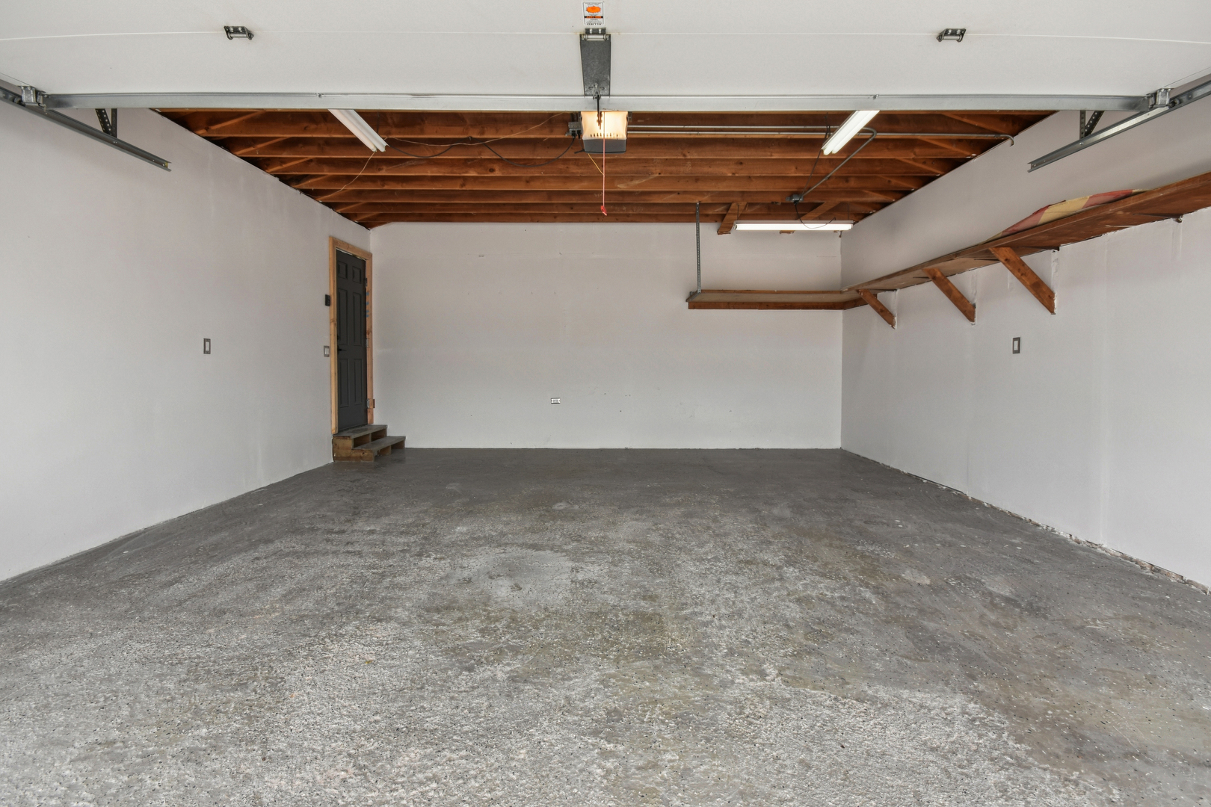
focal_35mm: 15
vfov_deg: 77.3
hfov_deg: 100.4
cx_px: 606
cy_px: 404
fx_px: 505
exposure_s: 1/80
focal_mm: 10
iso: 400
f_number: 8
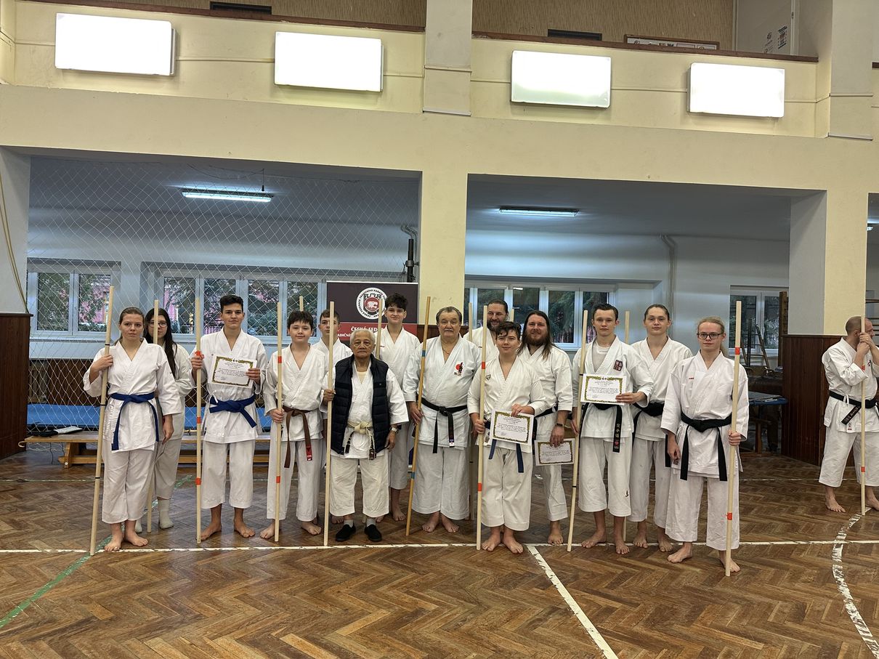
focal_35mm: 24
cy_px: 330
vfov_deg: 56.8
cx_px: 440
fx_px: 609
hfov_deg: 71.6
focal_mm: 6.86
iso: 160
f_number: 1.78
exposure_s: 1/50
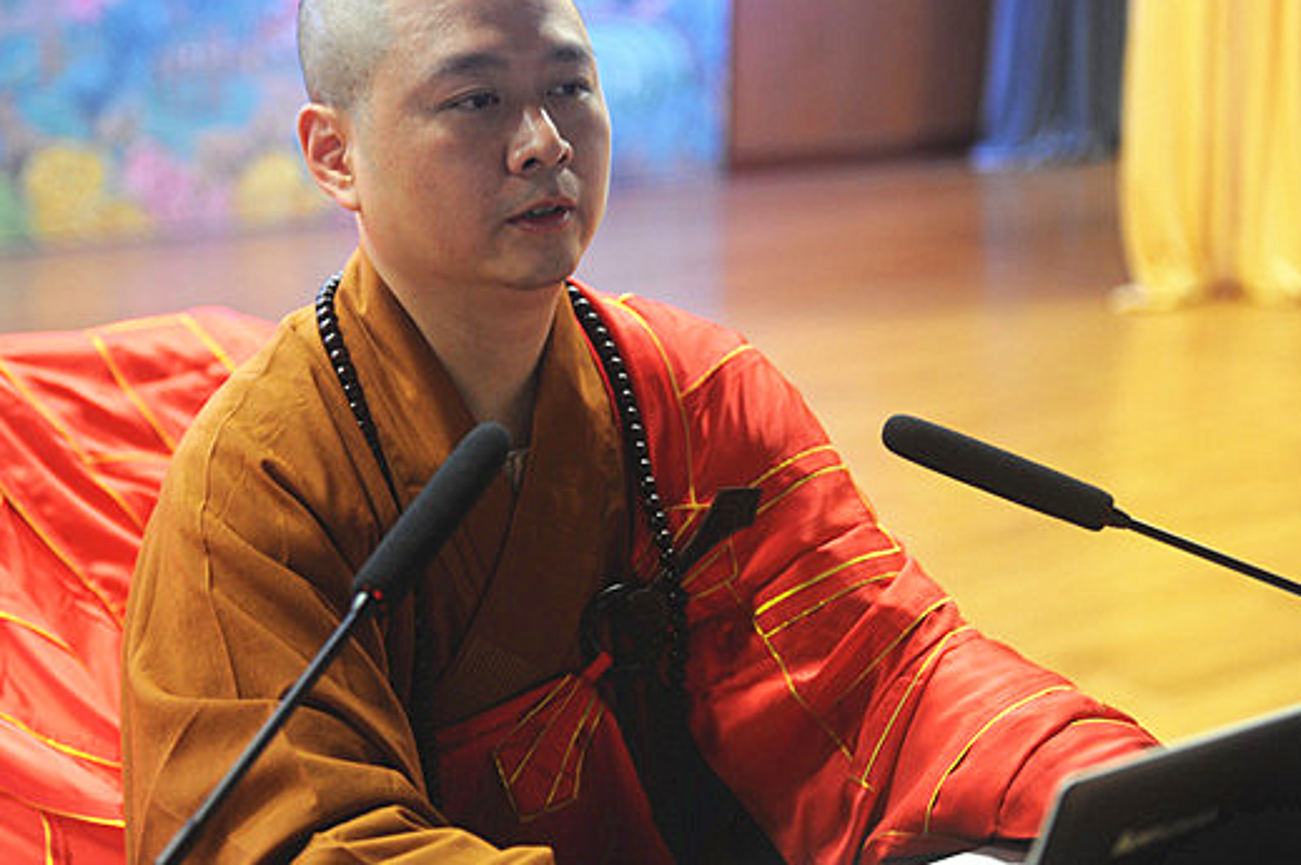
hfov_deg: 29.2
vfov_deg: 19.7
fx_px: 2491
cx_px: 536
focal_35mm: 69
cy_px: 342
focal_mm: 56
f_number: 2.8
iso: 720
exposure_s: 1/60
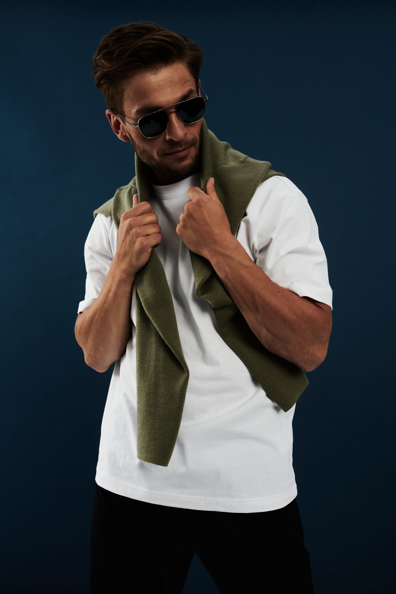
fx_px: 577
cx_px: 198
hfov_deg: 37.9
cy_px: 297
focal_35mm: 35
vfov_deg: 54.4
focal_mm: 35
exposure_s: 1/200
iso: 320
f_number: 10
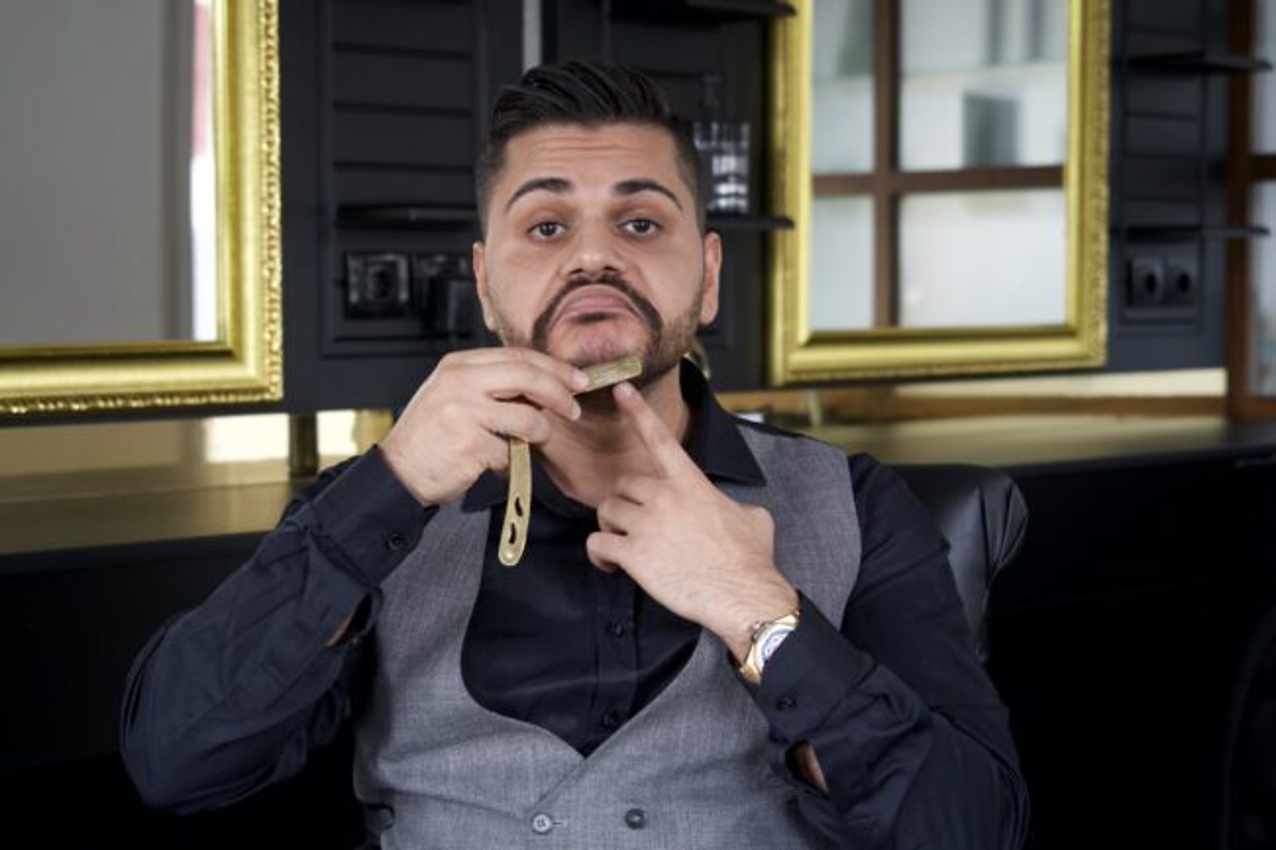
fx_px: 2161
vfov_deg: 22.2
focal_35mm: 61
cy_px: 425
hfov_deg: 32.9
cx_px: 638
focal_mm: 61
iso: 1600
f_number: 5
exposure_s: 1/160
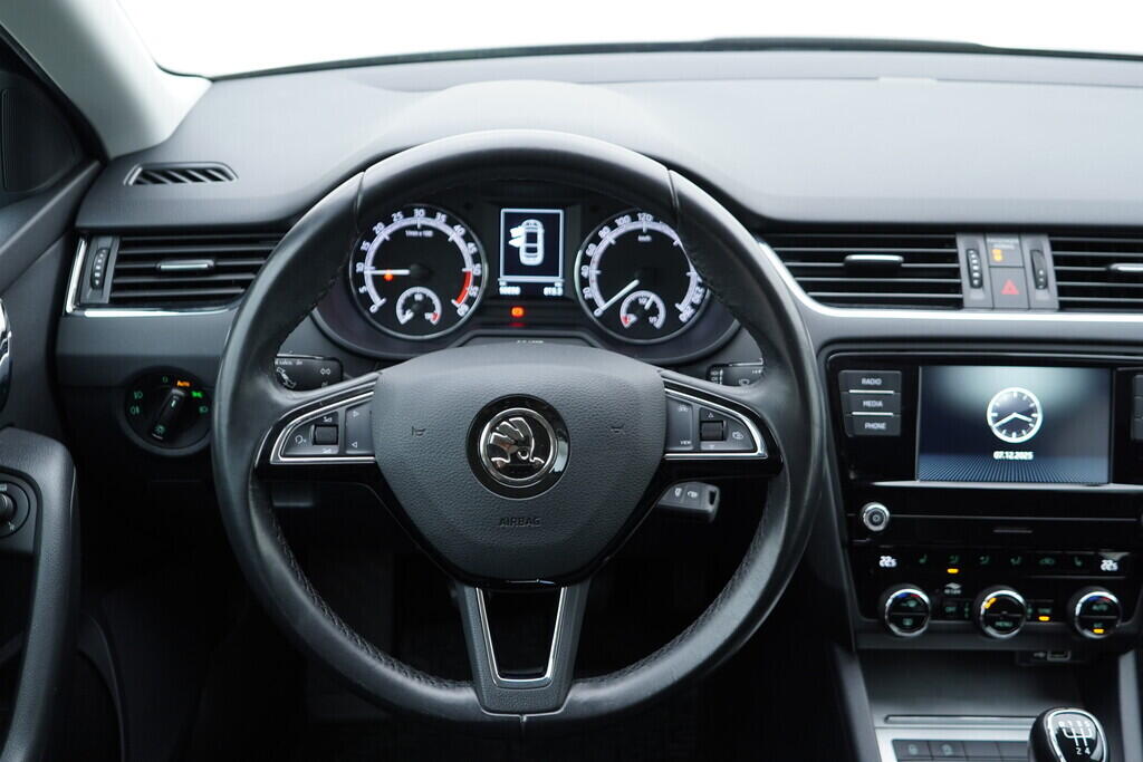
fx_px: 1143
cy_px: 381
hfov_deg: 53.1
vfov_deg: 36.9
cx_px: 572
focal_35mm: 36
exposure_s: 1/40
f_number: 2.8
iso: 250
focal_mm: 24
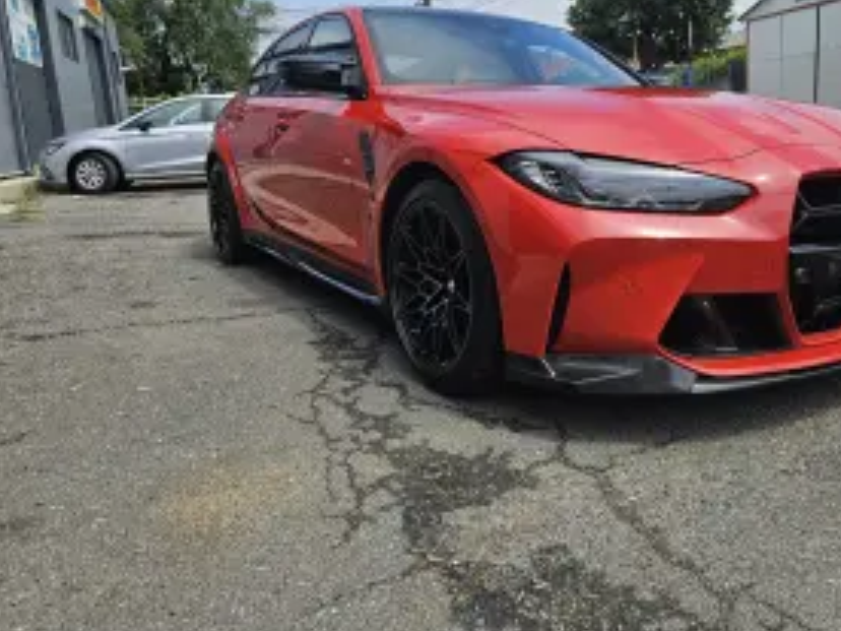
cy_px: 256
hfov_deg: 58.9
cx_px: 545
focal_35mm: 30
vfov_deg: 46.6
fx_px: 729
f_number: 1.8
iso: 25
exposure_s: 1/1789
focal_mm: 5.4
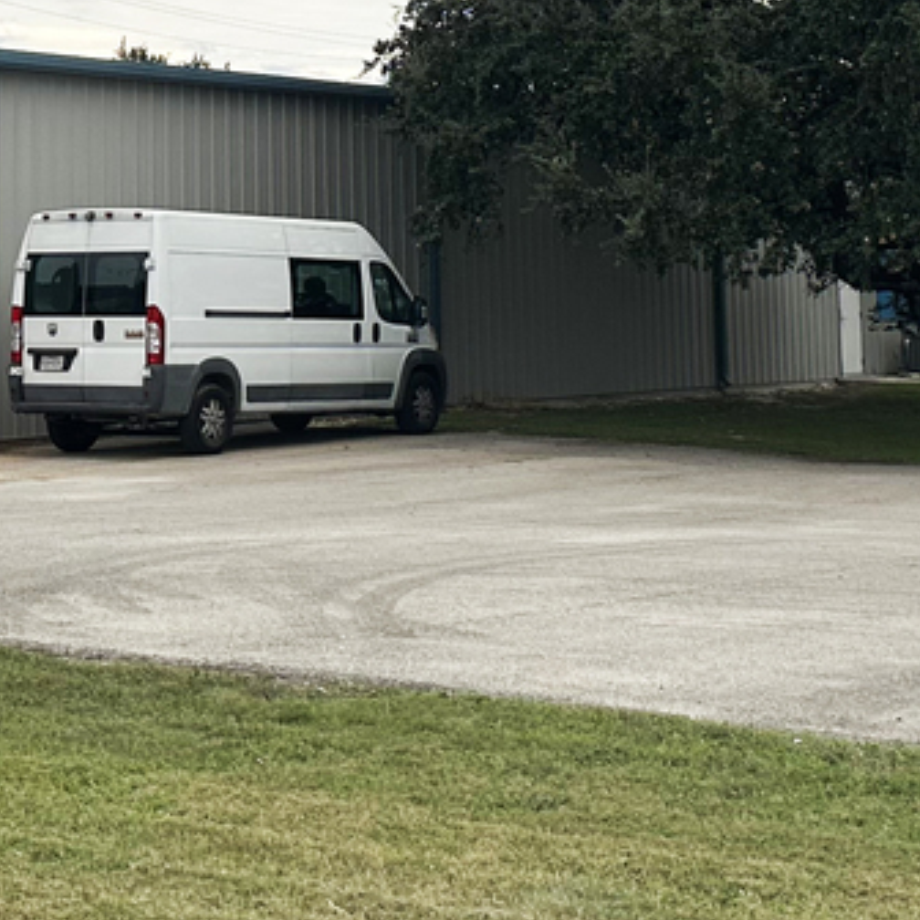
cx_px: 348
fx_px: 2736
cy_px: -55
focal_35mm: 91
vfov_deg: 18.5
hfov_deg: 19.1
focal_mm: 6.86
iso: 80
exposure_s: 1/604
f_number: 1.78
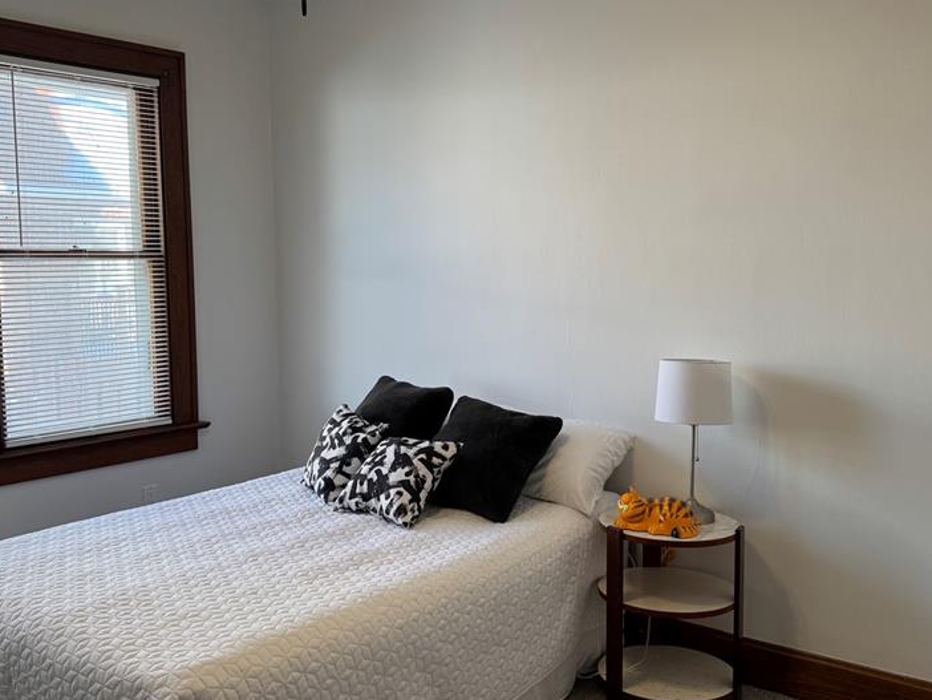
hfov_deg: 52.6
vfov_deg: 40.7
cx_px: 479
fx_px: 943
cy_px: 352
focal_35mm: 35
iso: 50
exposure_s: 1/131
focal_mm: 6.76
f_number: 1.78
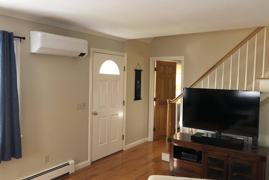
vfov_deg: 43.6
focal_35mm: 30
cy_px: 83
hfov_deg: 61.9
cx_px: 134
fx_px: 224
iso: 40
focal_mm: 3.99
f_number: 1.8
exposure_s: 1/17
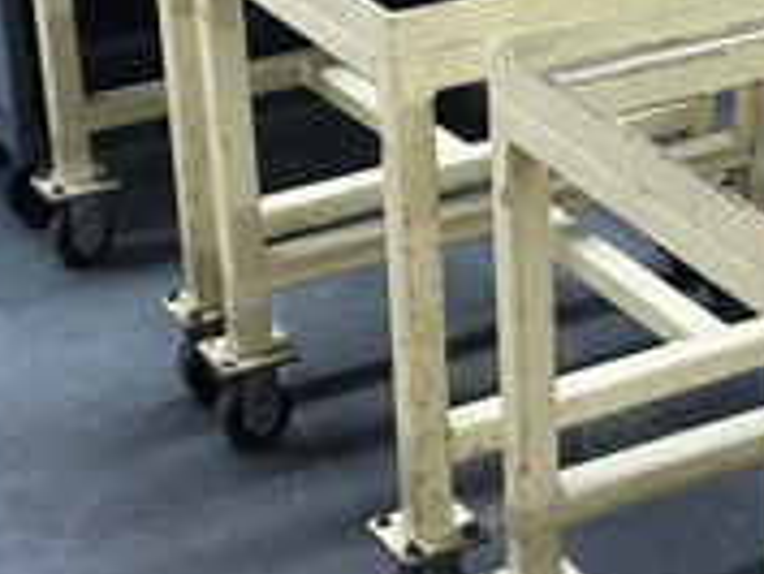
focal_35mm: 101
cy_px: 160
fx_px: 2231
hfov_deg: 19.2
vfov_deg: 14.6
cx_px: 617
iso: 40
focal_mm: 3.99
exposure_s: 1/20
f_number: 1.8
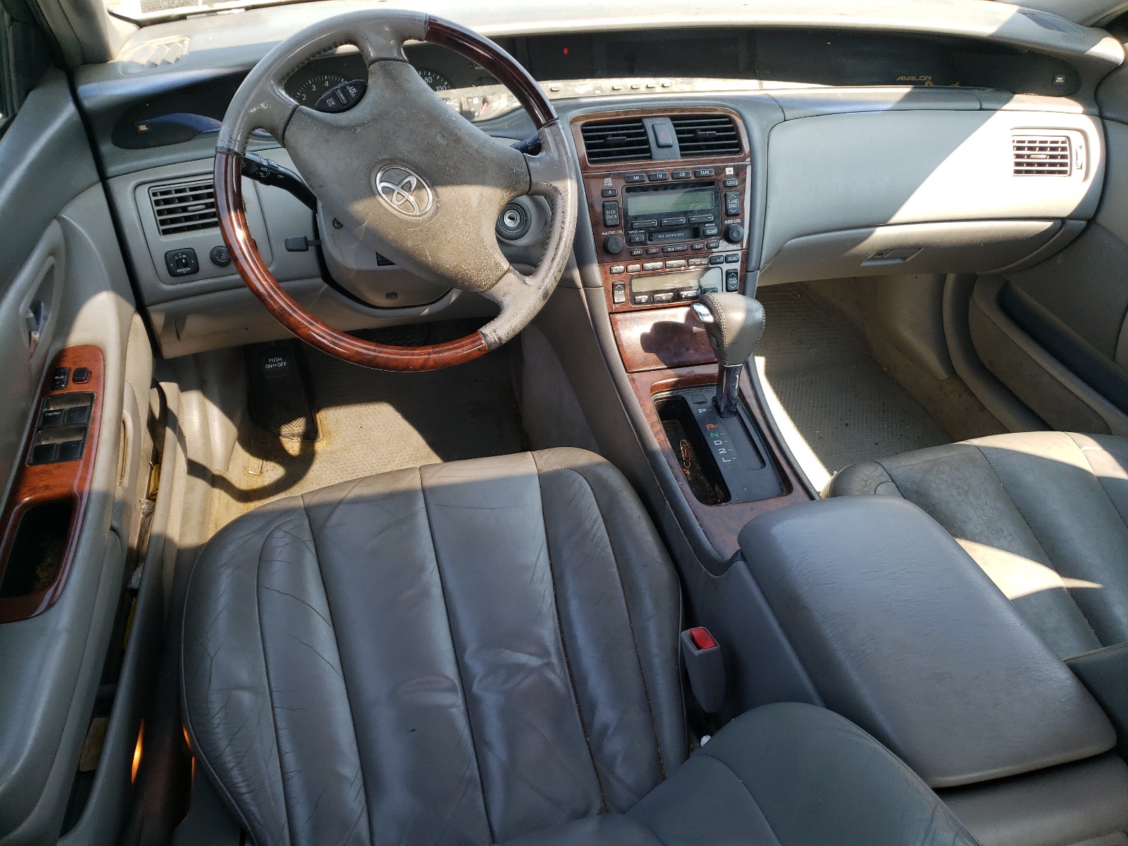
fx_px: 847
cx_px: 564
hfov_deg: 67.3
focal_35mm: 26
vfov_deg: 53.1
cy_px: 423
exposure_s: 1/278
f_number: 1.5
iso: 50
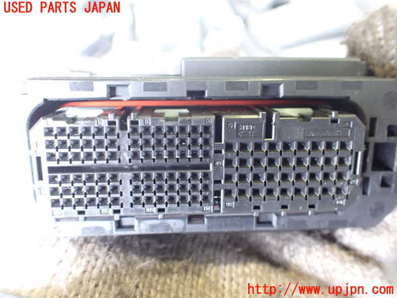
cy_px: 149
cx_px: 198
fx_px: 344
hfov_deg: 60.0
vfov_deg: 46.8
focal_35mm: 30
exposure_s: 1/30
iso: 800
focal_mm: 5.4
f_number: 2.3
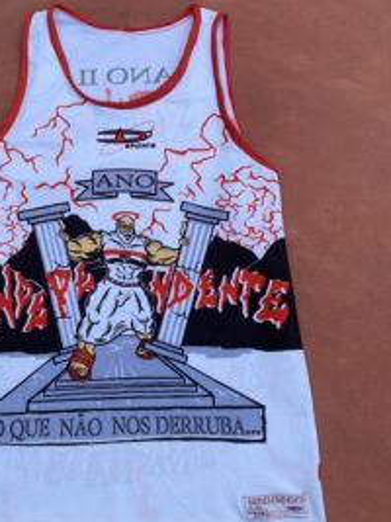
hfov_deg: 36.3
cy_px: 262
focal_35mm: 39
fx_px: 588
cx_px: 123
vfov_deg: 47.9
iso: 25
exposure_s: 1/242
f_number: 1.8
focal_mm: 4.25
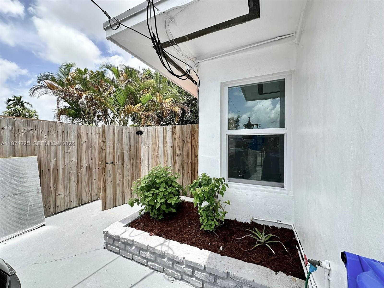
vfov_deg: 85.7
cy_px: 144
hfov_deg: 102.1
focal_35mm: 14
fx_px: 155
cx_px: 192
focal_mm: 2.22
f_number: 2.2
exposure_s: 1/861
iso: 40
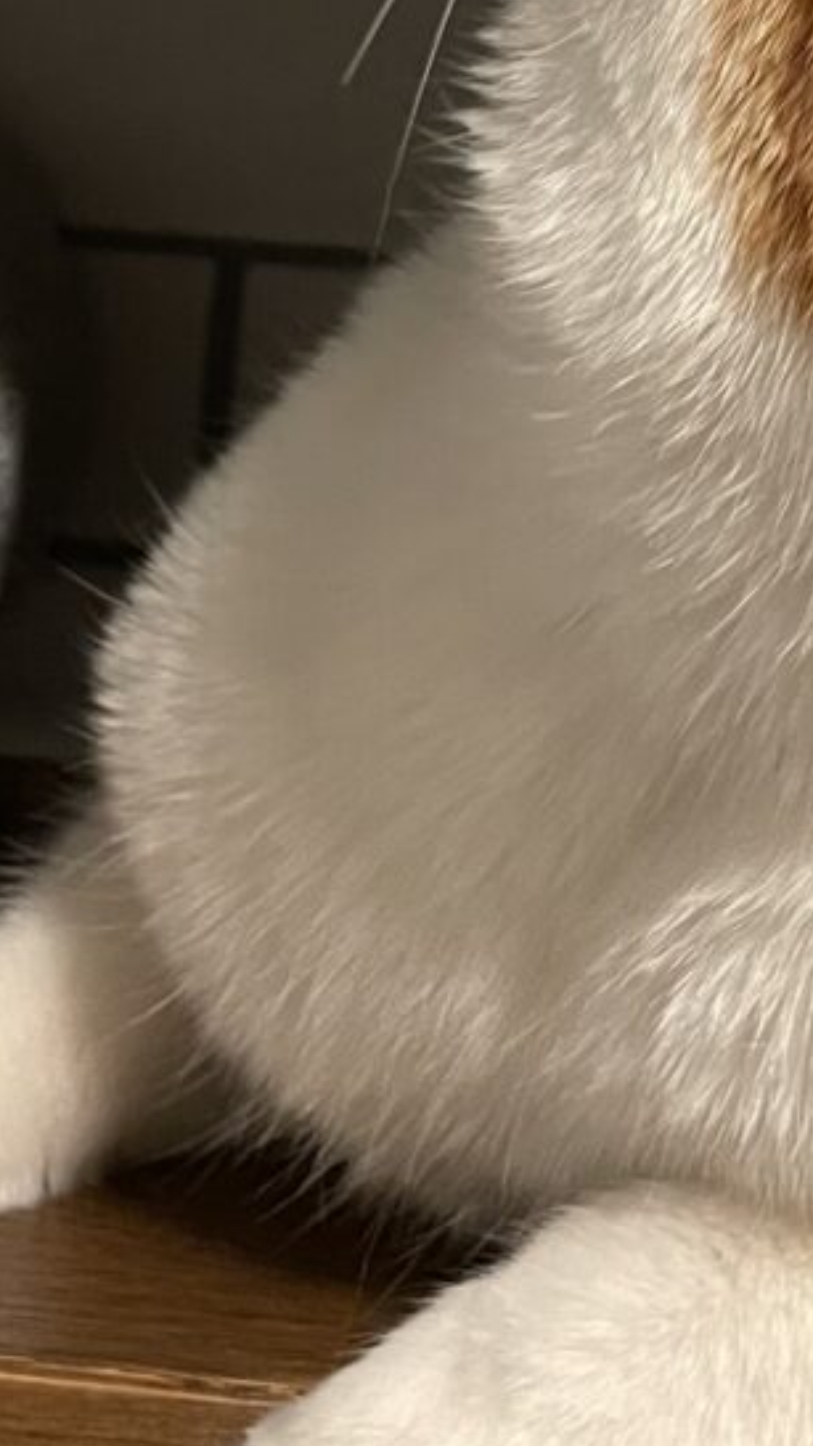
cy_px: -448
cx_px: 606
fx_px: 3182
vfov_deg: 22.7
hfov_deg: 14.5
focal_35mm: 83
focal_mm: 4.2
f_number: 1.6
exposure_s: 1/50
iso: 320
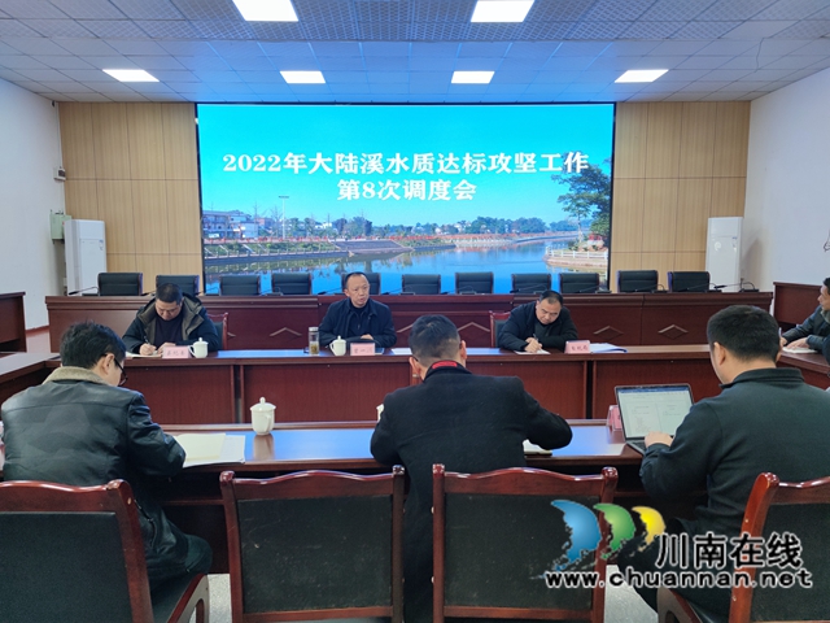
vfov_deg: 56.8
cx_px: 415
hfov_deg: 71.6
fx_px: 575
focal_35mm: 24
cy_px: 312
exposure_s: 1/98
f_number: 1.69
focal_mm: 6.72
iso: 107
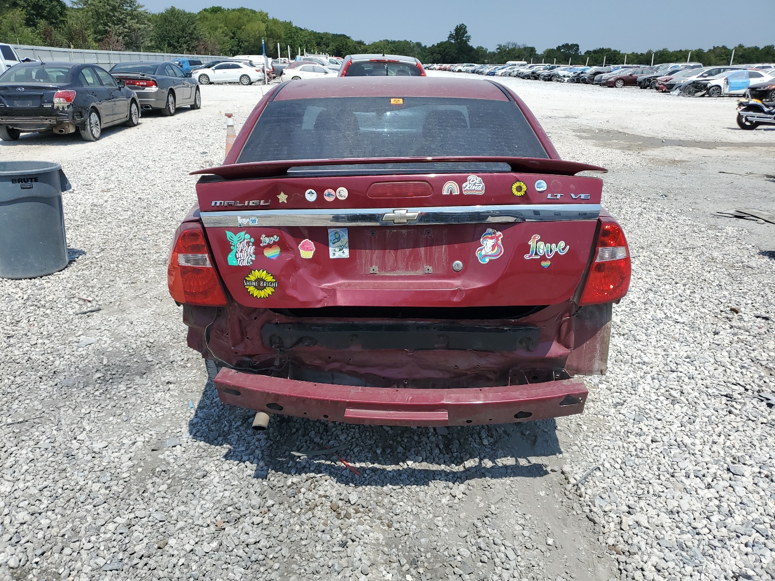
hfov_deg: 67.3
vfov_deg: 53.1
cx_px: 388
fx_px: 582
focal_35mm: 26
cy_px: 290
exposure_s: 1/5000
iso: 50
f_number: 1.5
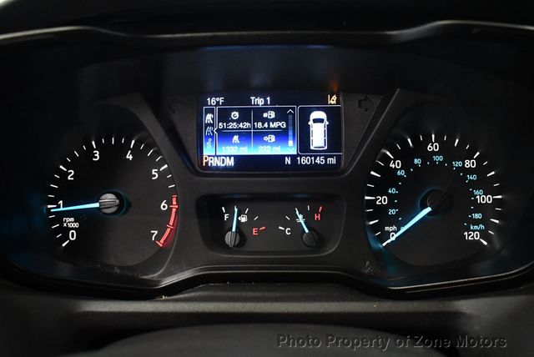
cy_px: 178
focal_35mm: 36
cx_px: 267
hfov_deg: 53.1
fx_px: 534
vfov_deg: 36.9
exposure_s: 1/80
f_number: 3.5
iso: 3200
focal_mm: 18
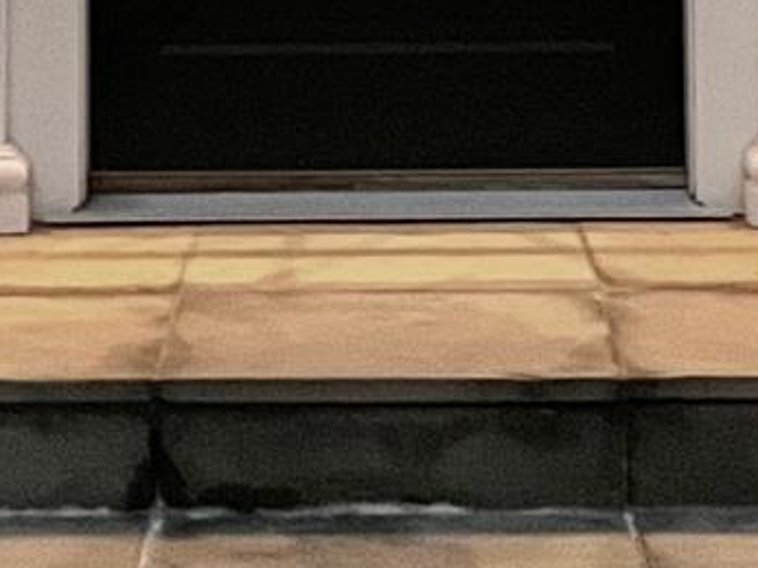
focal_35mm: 154
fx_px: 3370
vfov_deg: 9.1
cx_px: 365
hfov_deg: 12.8
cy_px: -534
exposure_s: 1/30
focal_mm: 4.2
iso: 1000
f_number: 1.6
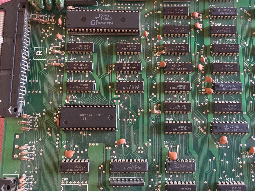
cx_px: 138
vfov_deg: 40.5
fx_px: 258
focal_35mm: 35
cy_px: 76
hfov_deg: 52.6
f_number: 2.2
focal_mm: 4.15
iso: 200
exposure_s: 1/25
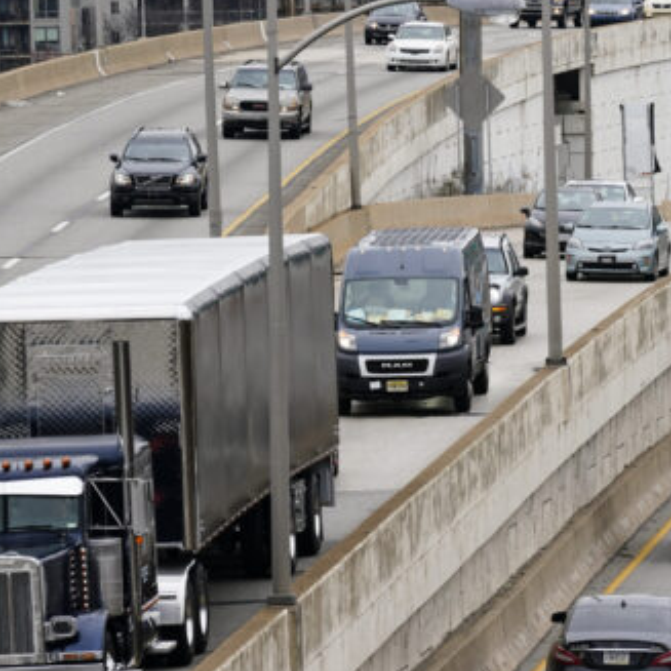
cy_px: 419
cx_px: 517
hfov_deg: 4.1
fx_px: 9452
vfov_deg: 4.1
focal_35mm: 431
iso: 400
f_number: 9
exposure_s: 1/400
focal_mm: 238
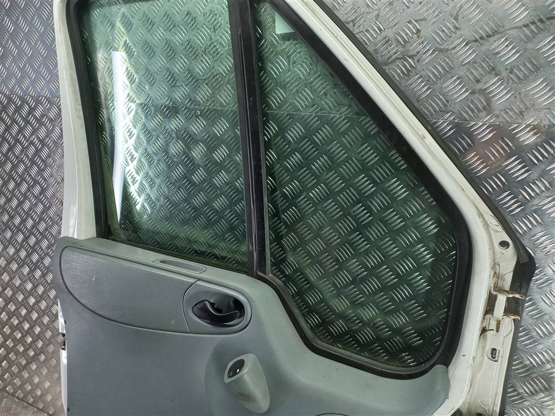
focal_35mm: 25
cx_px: 278
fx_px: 401
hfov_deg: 69.4
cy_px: 208
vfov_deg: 54.9
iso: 50
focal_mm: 4.6
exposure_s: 1/50
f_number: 1.8
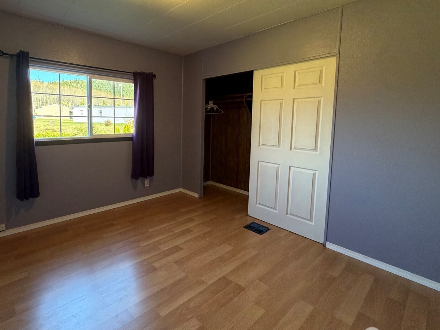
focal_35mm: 18
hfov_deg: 86.4
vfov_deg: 71.1
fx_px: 229
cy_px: 139
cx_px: 171
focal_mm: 2.22
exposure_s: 1/60
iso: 200
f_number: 2.2
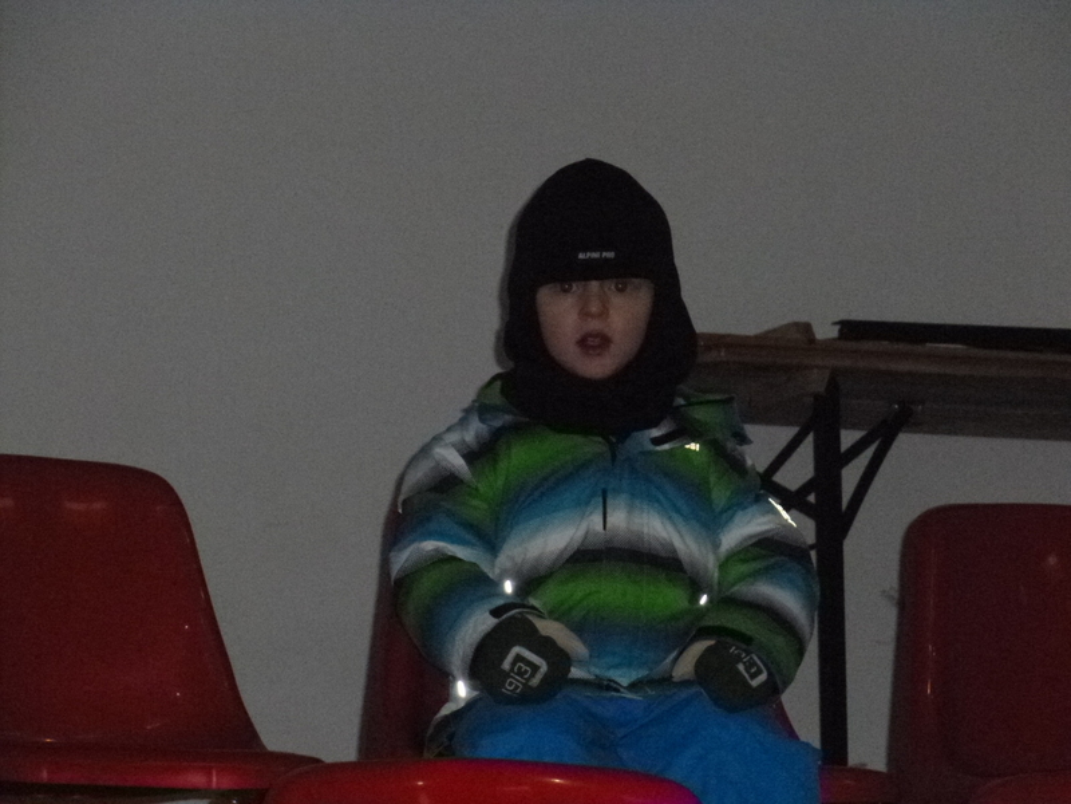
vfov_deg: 9.3
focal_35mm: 160
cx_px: 536
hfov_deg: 12.3
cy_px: 402
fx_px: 4950
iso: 1000
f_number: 5.8
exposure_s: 1/125
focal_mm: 28.6
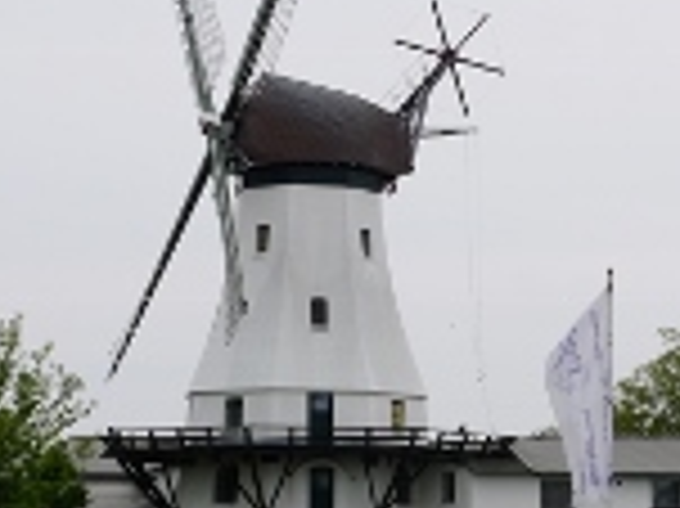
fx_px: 3003
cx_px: 522
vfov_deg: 9.7
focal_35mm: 153
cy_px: 317
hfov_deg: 12.9
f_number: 10
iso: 100
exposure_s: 1/160
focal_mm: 40
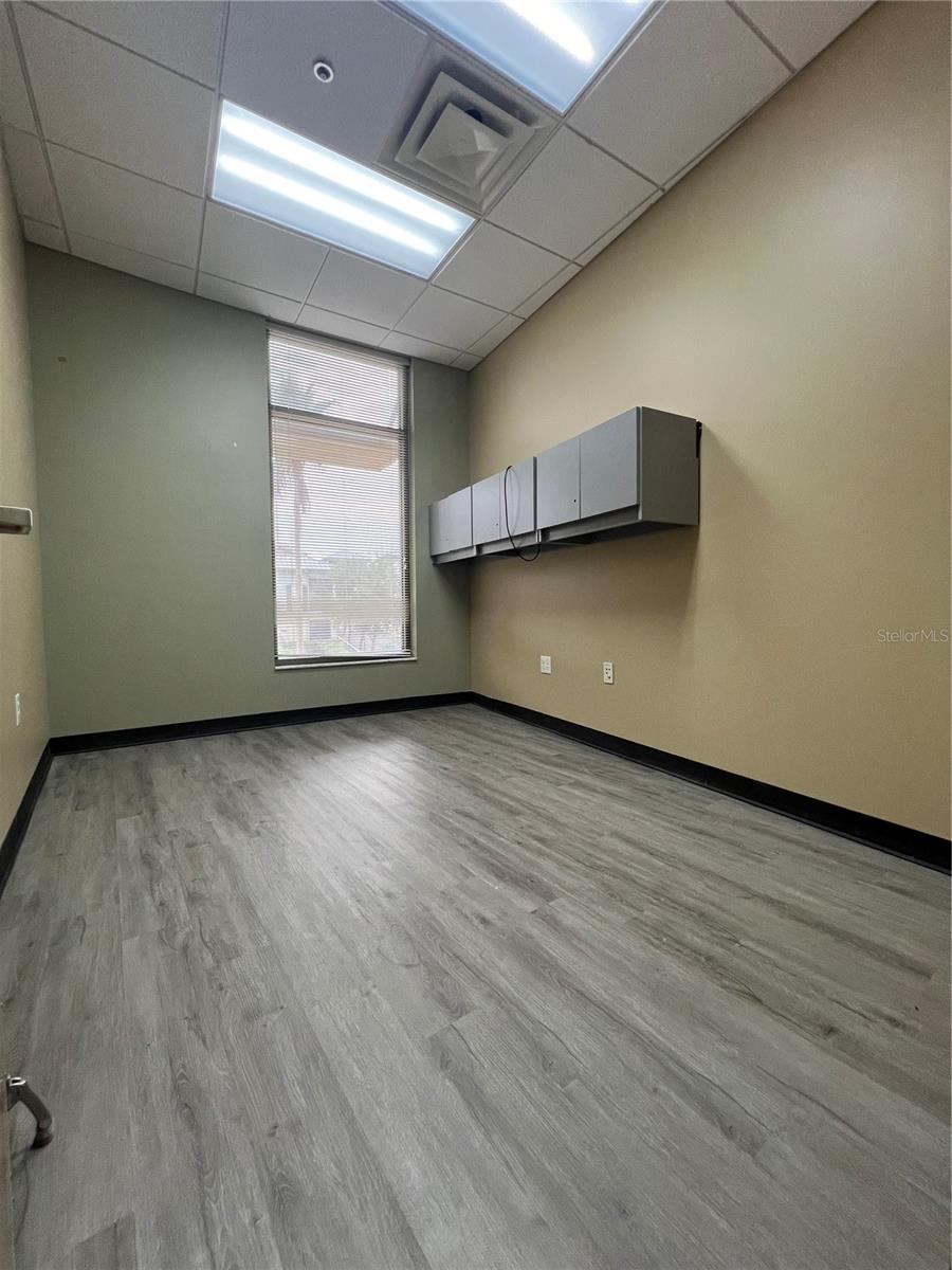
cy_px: 635
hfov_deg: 89.9
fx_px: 477
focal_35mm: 13
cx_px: 476
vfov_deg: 106.2
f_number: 1.8
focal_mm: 1.57
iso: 160
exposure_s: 1/120
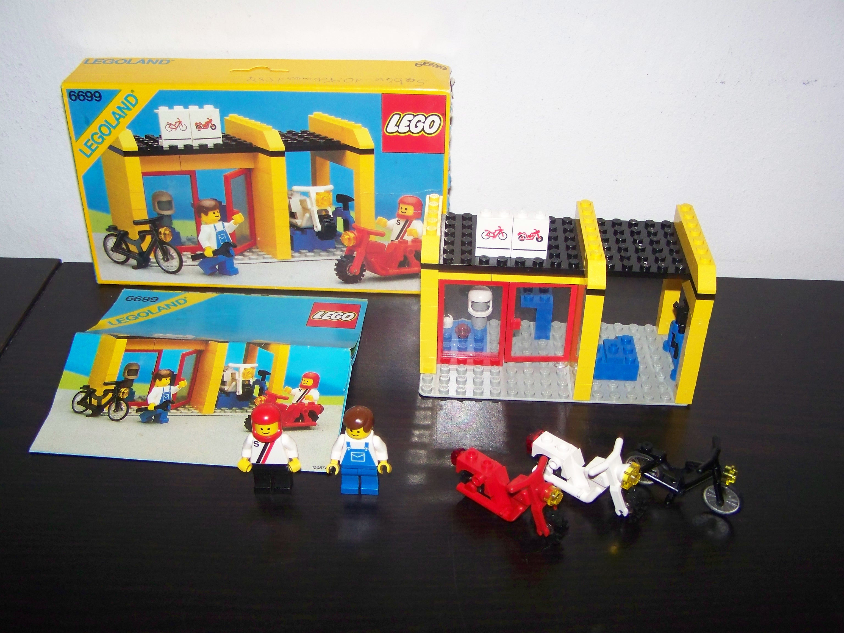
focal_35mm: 38
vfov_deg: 37.7
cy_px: 316
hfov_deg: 49.0
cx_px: 422
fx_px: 927
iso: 200
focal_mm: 6.3
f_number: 2.8
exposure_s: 1/30
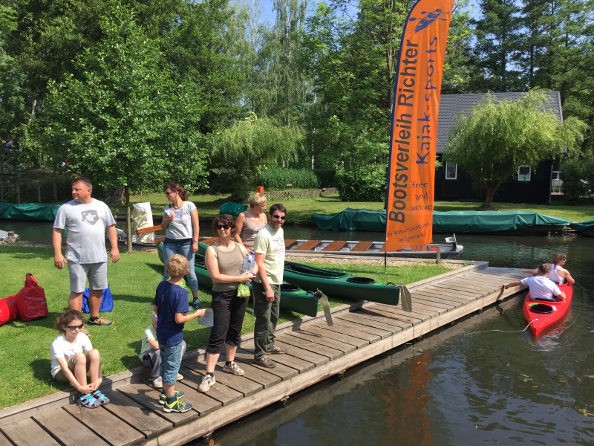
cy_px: 223
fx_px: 498
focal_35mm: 29
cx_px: 297
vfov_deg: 48.2
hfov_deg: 61.7
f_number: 2.2
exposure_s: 1/1099
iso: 32
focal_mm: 4.15
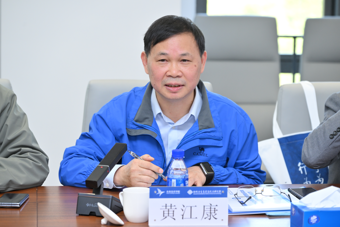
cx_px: 170
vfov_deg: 13.2
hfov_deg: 19.6
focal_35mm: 104
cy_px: 114
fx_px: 982
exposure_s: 1/160
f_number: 4.5
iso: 1250
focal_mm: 104
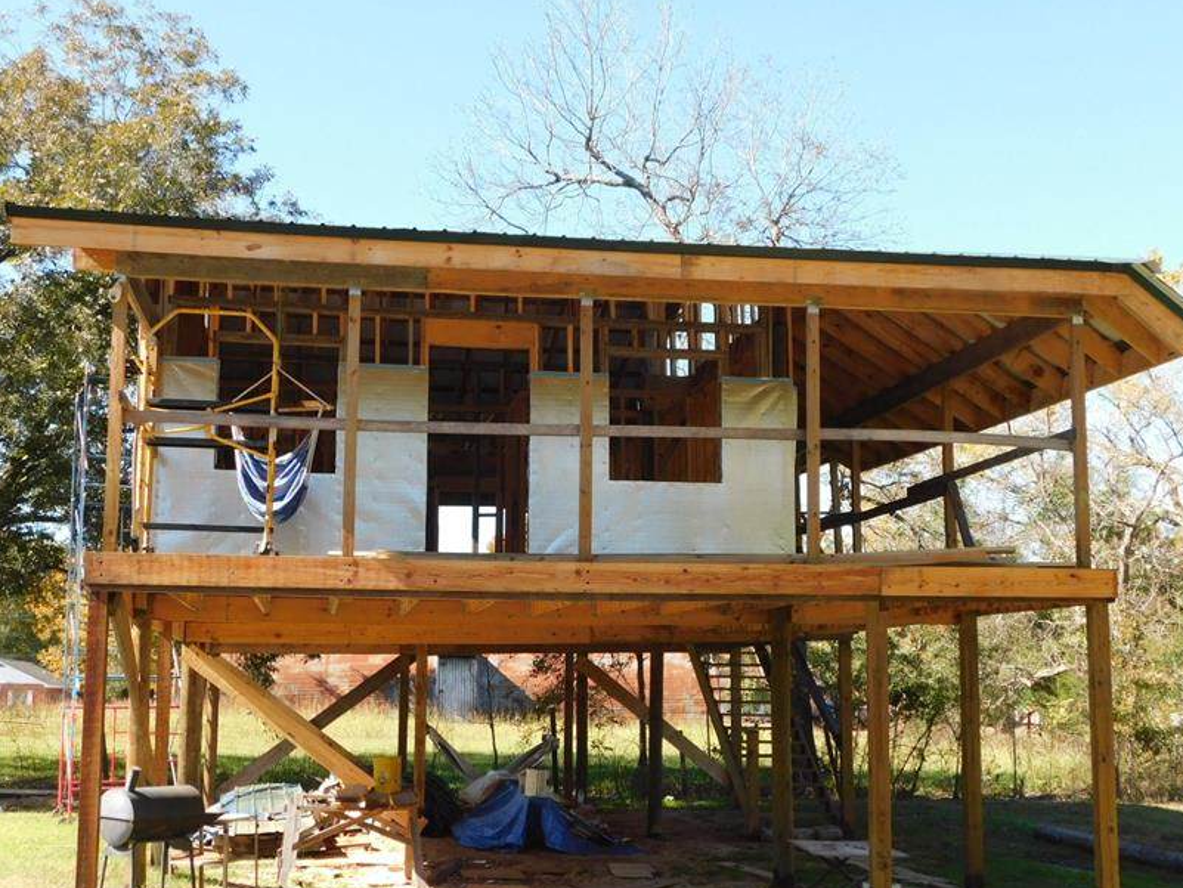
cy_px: 505
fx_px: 1572
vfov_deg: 31.5
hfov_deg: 41.2
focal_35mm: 46
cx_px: 555
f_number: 3.5
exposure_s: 1/320
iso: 125
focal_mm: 6.3
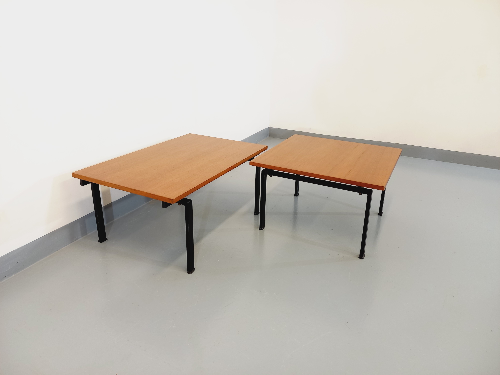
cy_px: 188
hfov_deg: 69.4
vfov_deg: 54.9
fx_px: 361
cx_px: 250
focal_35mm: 25
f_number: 1.8
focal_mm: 4.65
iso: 200
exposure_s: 1/49
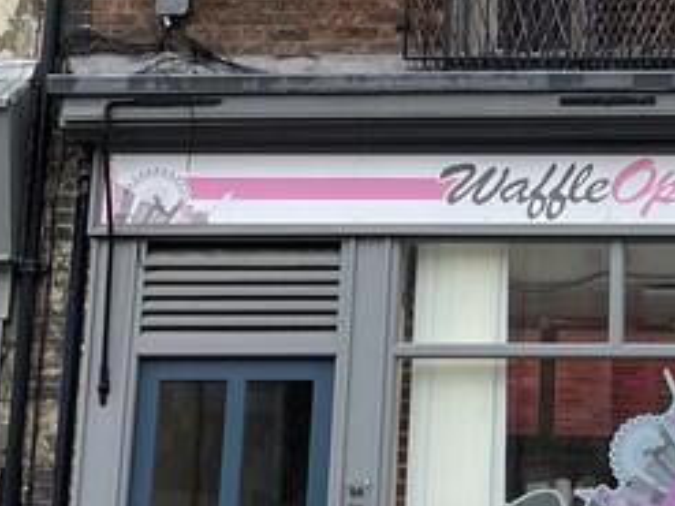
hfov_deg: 17.7
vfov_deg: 13.4
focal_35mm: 108
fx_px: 2105
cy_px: -57
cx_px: 702
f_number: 1.6
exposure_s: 1/988
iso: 32
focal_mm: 4.2
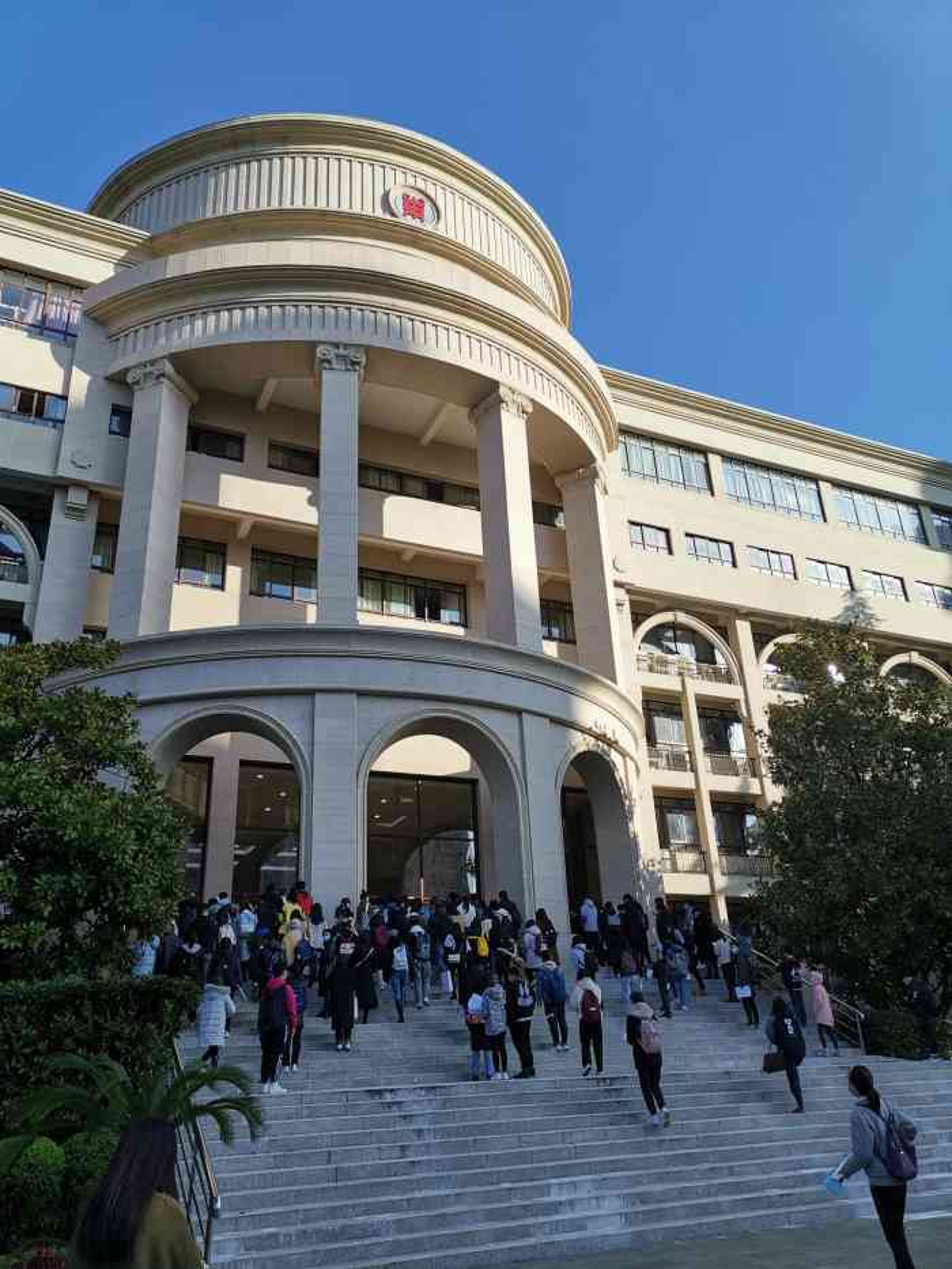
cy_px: 634
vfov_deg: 65.3
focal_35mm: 27
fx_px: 990
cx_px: 476
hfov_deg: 51.4
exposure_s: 1/2500
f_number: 1.8
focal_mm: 4.75
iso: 50
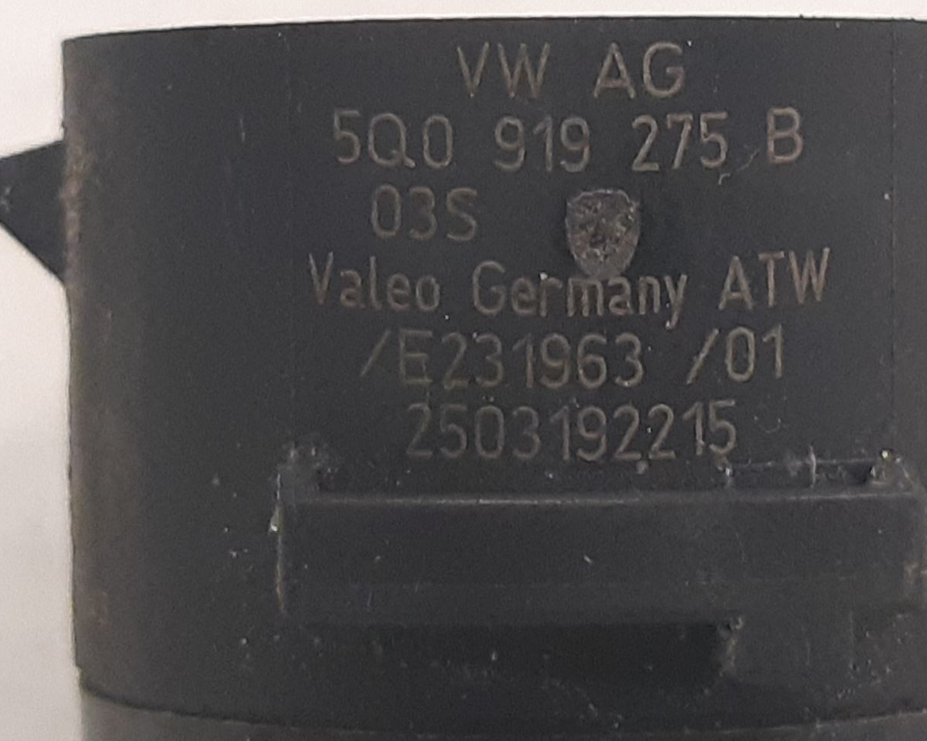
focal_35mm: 43
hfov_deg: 42.8
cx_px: 518
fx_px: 1180
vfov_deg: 34.9
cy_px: 338
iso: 250
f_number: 1.7
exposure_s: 1/33
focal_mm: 3.93
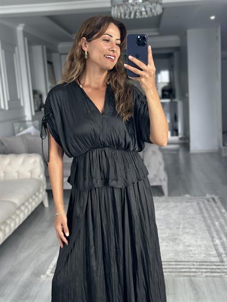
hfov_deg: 30.3
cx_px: 114
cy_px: 151
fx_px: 419
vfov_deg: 39.6
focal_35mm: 48
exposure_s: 1/80
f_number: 1.78
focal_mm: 6.86
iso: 125
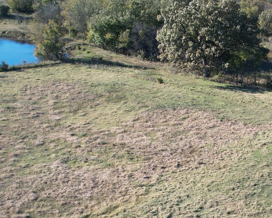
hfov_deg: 27.8
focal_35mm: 63
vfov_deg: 23.0
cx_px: 288
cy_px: 228
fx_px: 507
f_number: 2.8
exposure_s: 1/640
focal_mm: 8.38
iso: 100
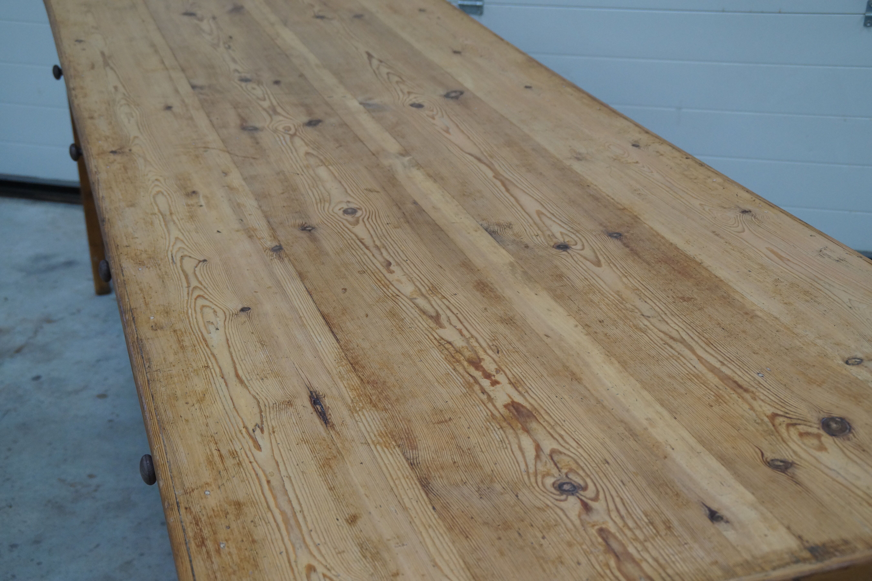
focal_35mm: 52
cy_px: 290
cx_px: 436
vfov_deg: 25.7
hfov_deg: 37.9
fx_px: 1271
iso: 800
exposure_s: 1/60
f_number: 5
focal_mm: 35
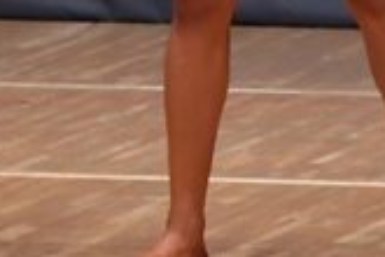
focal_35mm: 1342
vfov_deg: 1.0
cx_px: -120
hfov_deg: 1.5
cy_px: -220
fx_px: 14351
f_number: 5.6
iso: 6400
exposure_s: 1/400
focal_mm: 190
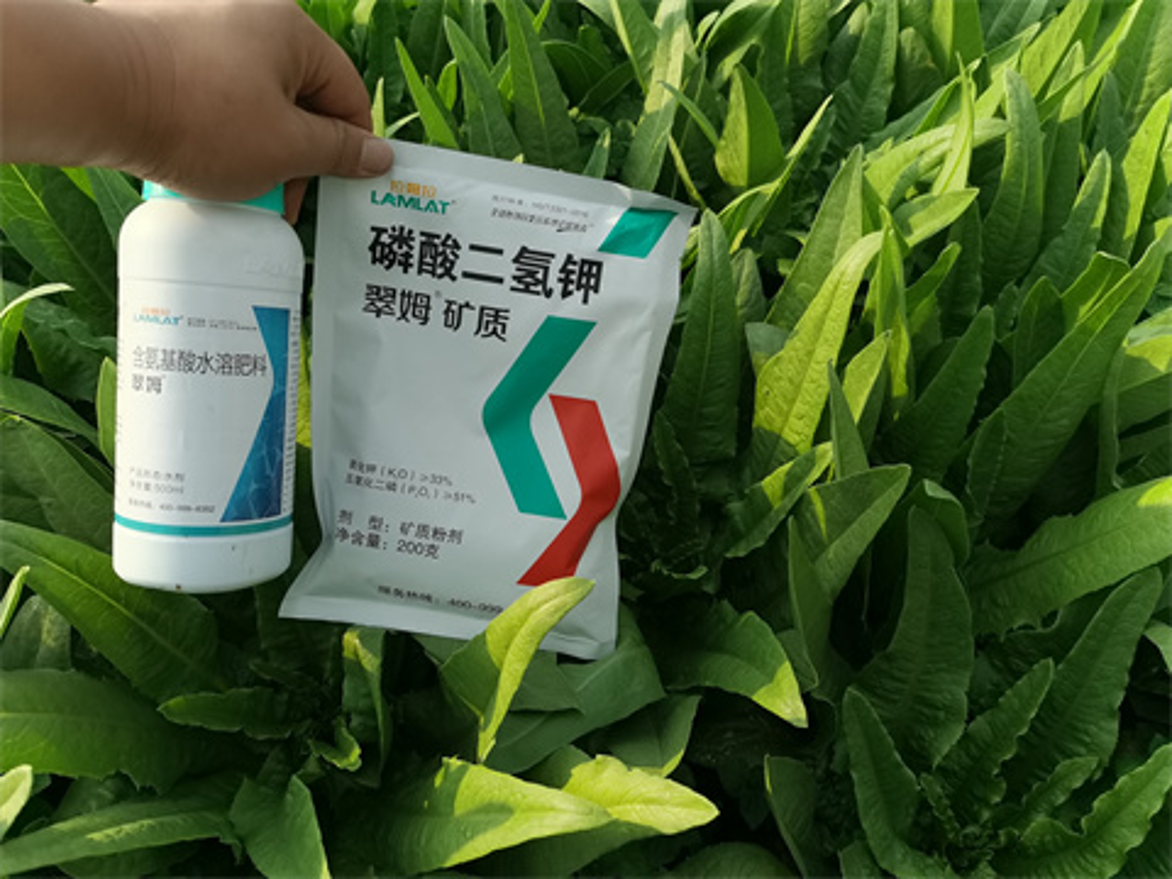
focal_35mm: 27
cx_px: 586
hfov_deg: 65.3
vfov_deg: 51.4
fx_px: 914
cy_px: 440
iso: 50
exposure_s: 1/1119
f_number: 1.6
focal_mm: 5.56
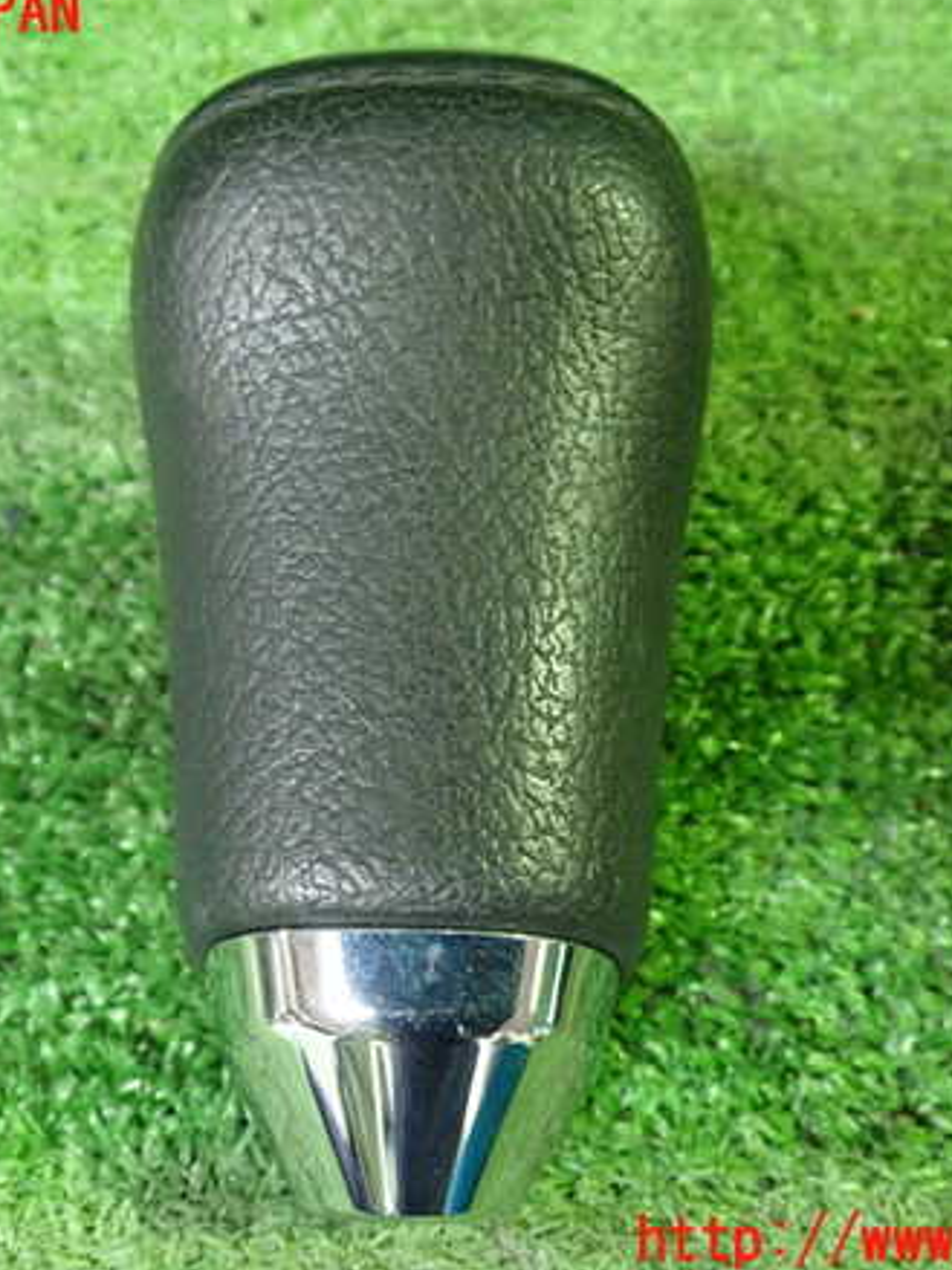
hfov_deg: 35.1
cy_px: 628
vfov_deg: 45.8
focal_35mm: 41
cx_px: 422
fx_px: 1504
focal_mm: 5.4
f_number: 2.3
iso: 800
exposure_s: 1/30
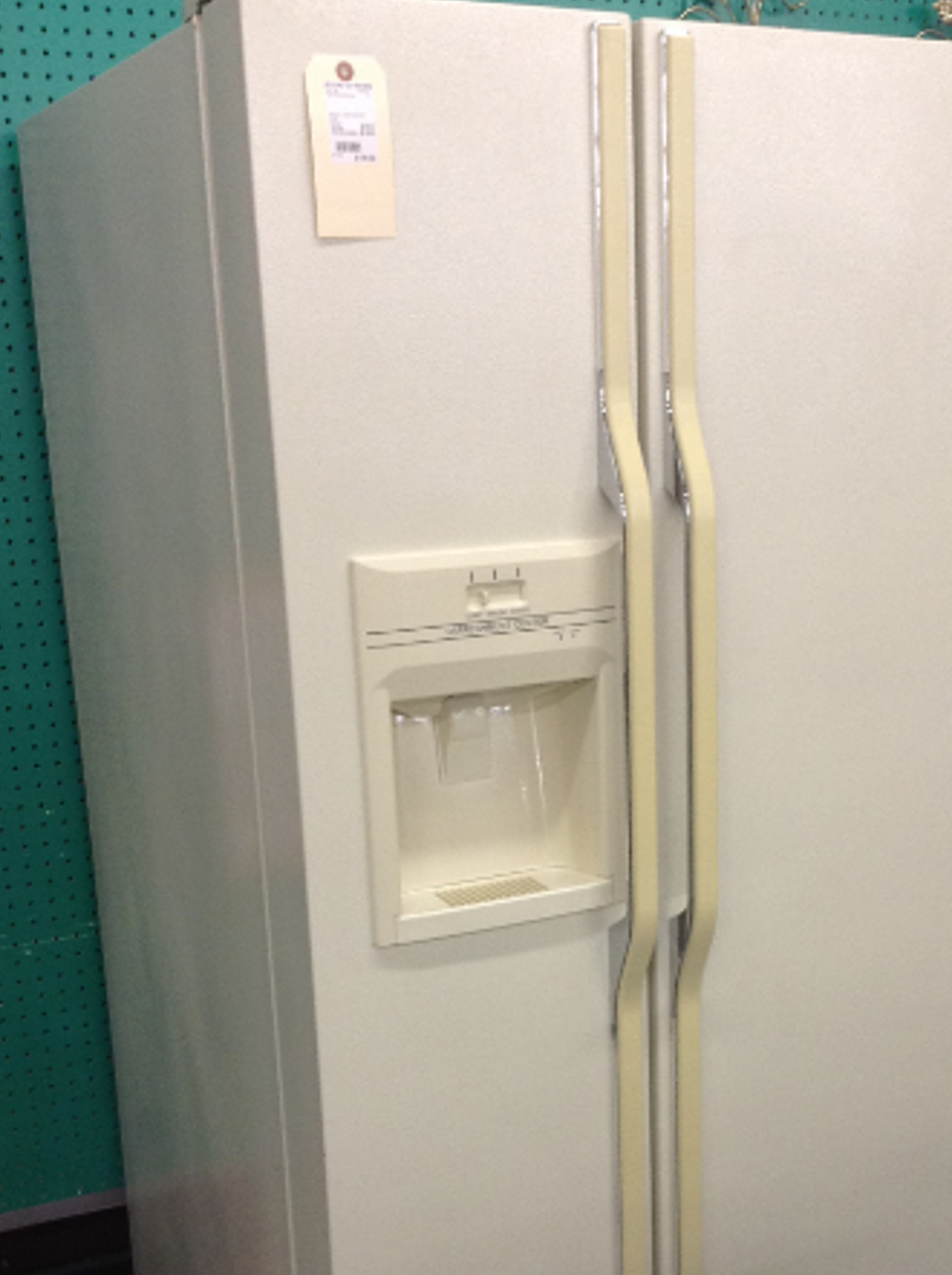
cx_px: 609
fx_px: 1839
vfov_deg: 37.8
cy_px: 852
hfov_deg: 28.9
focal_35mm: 50
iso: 64
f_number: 2.4
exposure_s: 1/24
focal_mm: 3.3
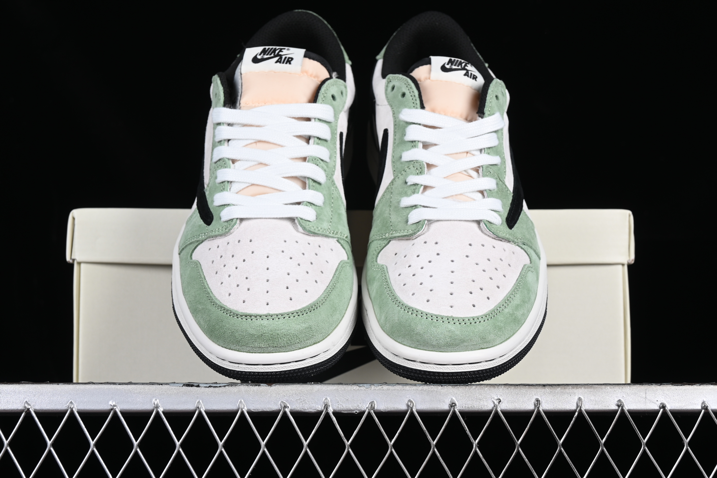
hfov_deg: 27.0
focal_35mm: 75
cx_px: 358
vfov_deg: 18.2
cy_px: 239
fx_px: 1494
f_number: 8
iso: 160
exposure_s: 1/80
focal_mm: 50
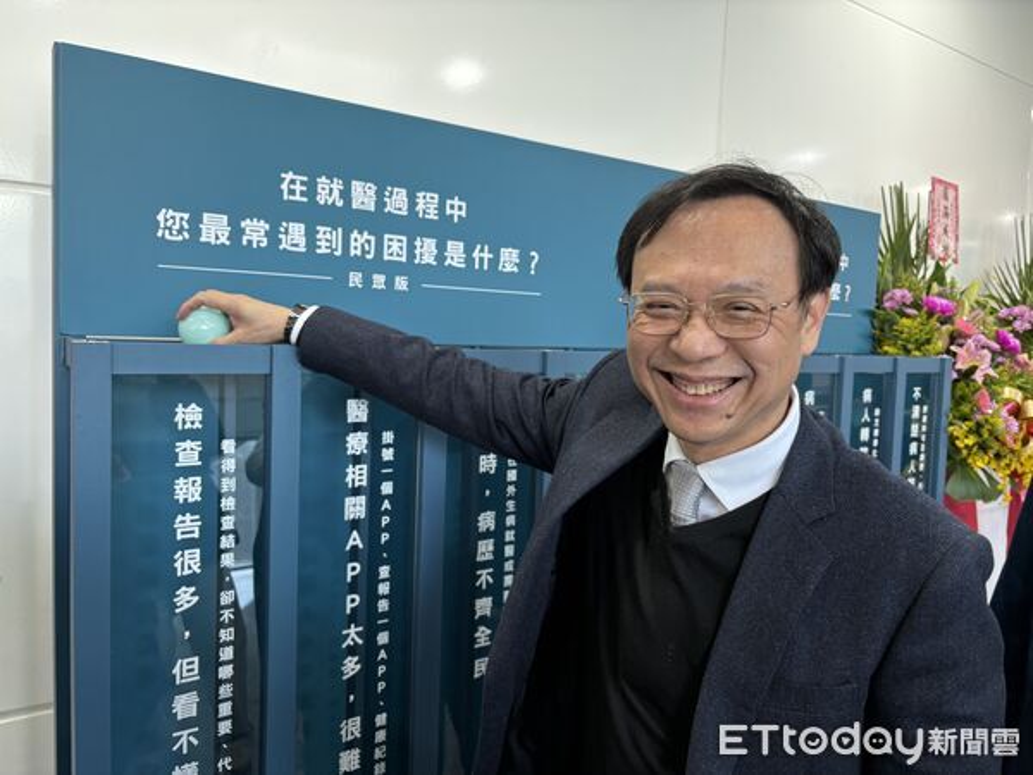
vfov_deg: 53.1
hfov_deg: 67.3
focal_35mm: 26
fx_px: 776
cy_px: 388
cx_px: 516
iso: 100
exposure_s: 1/60
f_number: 1.6
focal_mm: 5.96
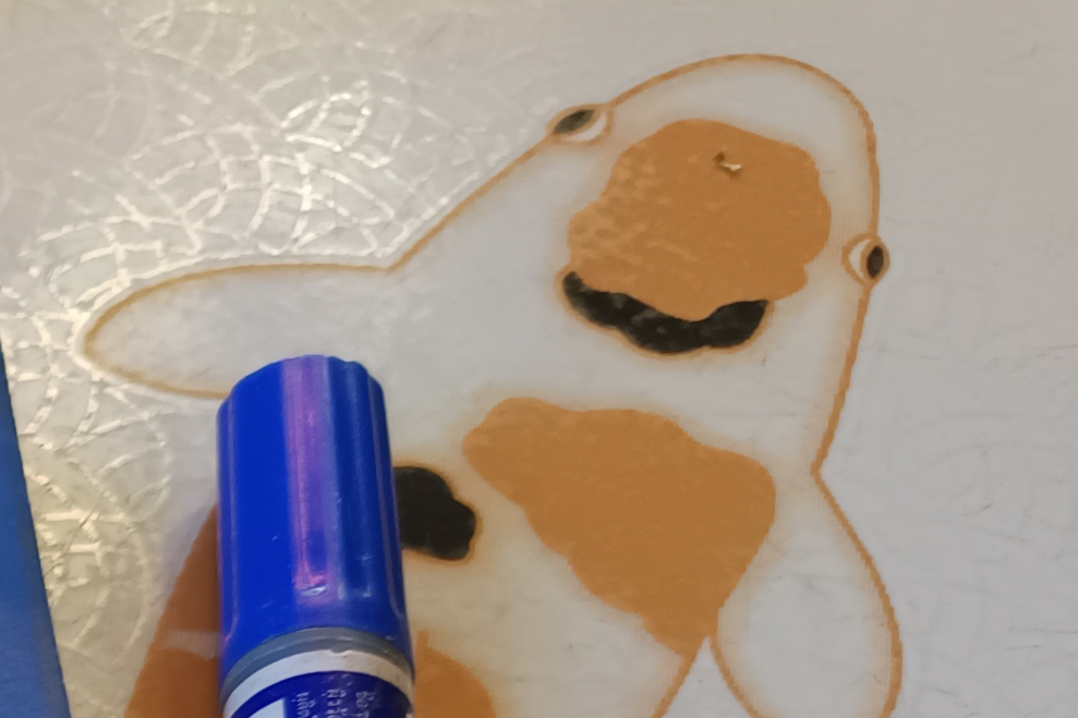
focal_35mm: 101
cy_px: 1469
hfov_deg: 16.7
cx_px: -876
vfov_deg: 12.0
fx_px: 3024
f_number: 1.7
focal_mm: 5.31
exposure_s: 1/50
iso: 252
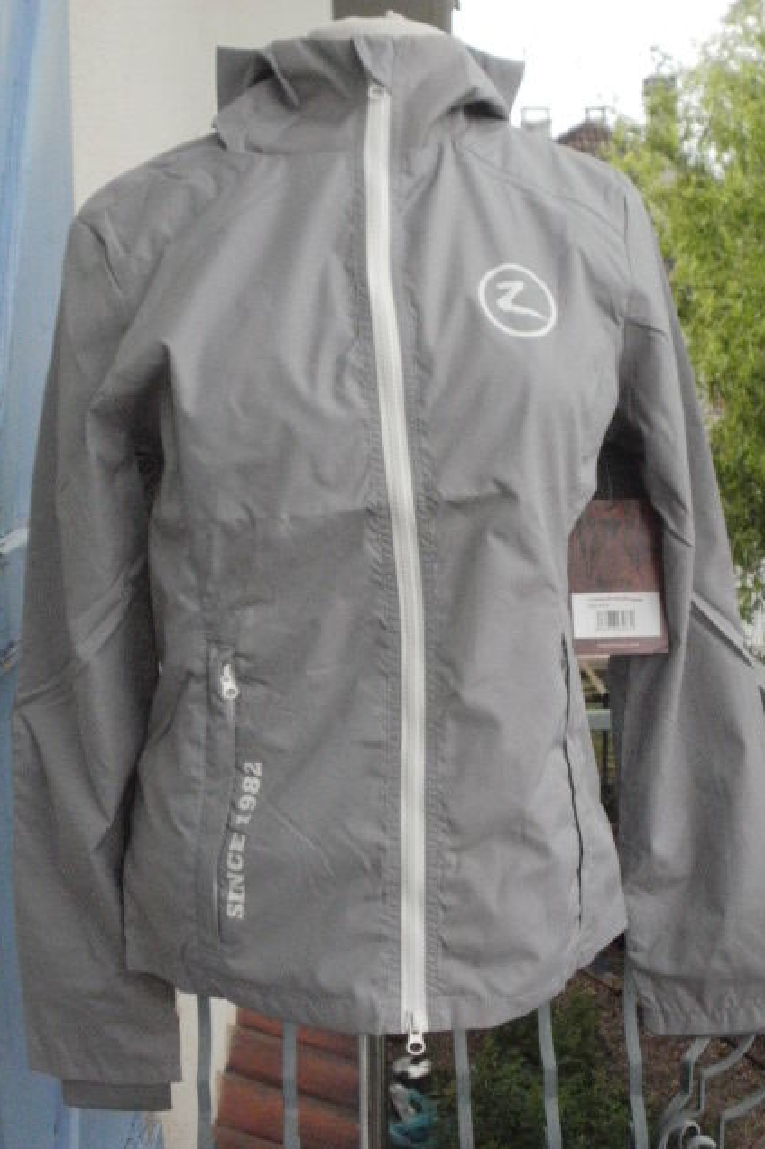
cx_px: 393
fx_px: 1468
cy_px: 575
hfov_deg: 29.2
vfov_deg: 42.8
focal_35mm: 46
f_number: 4
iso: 800
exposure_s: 1/160
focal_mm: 7.7
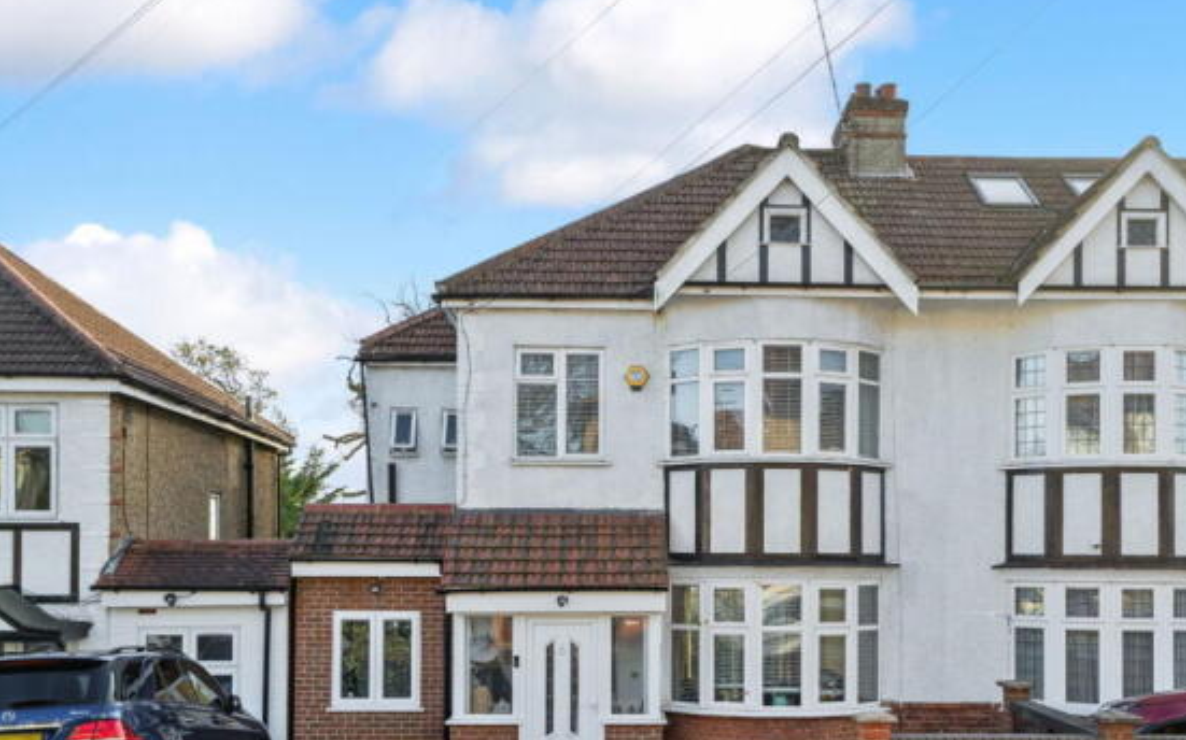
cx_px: 666
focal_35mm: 40
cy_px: 408
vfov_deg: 31.9
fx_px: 1292
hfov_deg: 49.2
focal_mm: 33
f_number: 6.3
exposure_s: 1/1000
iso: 1600
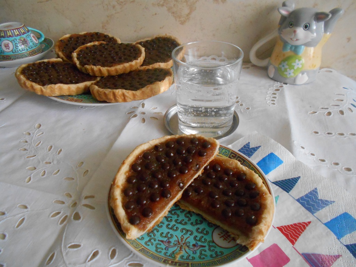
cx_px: 178
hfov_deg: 67.3
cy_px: 134
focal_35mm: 26
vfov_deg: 53.1
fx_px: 267
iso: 800
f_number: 3.2
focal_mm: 4.6
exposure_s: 1/160
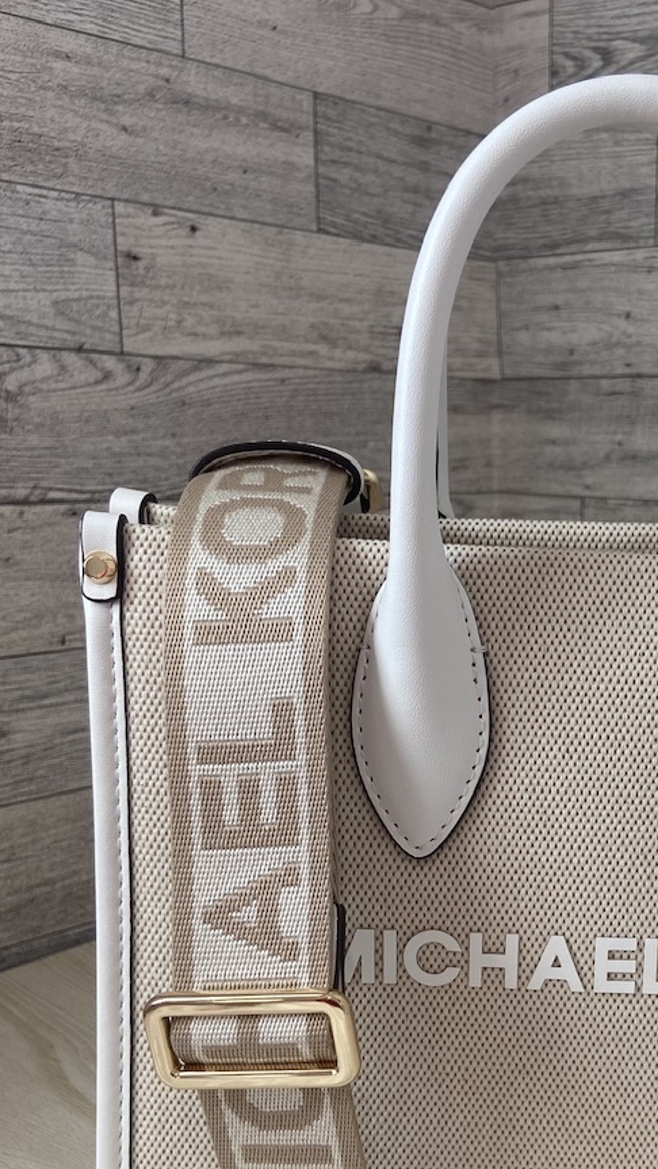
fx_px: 1302
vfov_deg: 47.9
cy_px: 729
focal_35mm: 42
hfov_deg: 27.4
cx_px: 585
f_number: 1.8
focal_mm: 4.25
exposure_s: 1/120
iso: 64
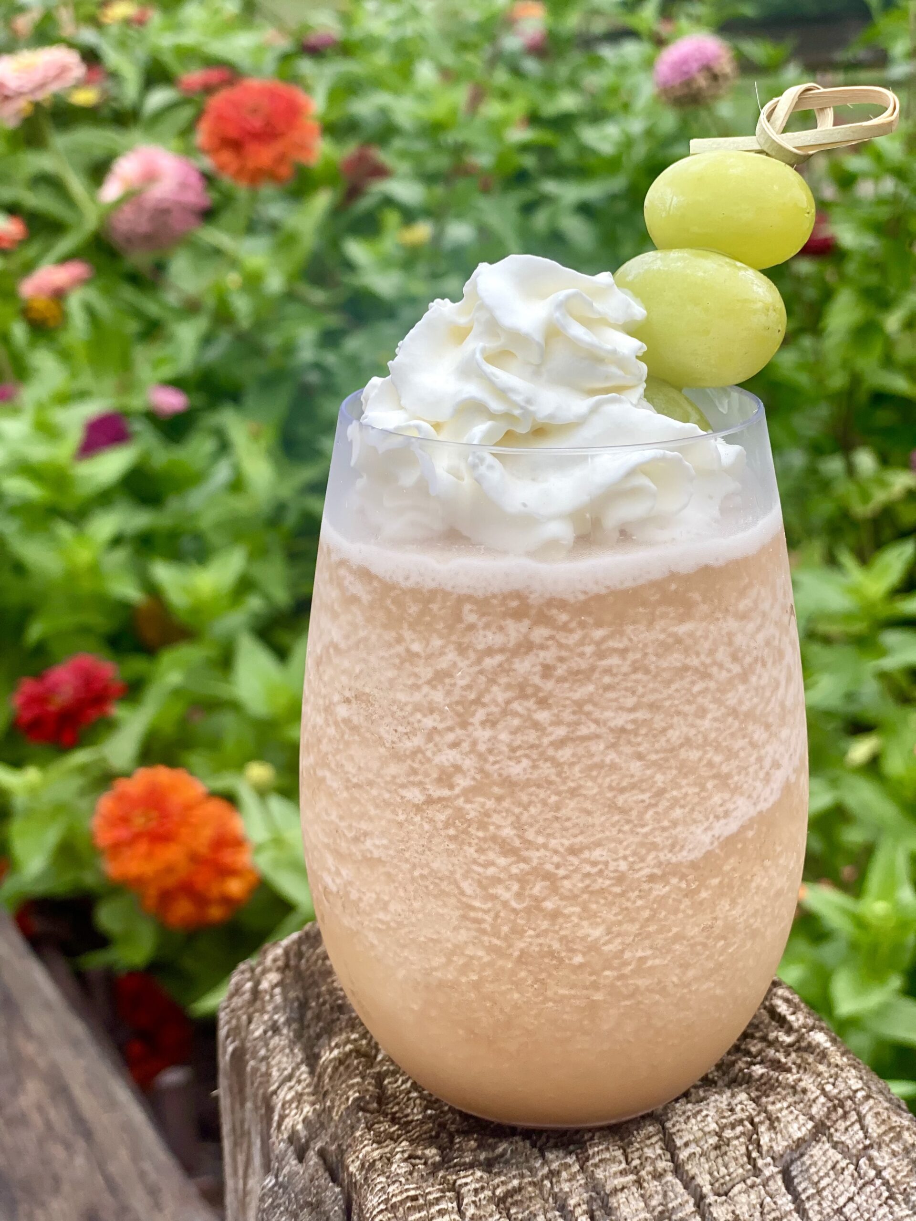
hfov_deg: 28.0
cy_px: 610
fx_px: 1835
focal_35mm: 52
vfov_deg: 36.8
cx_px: 458
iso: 20
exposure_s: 1/387
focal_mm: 6
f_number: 2
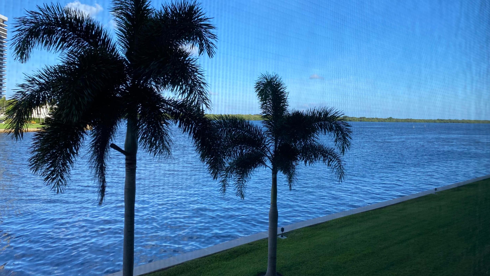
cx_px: 250
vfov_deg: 40.1
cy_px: 115
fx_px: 377
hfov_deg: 66.1
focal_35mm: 29
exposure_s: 1/1103
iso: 32
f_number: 1.8
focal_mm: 4.25
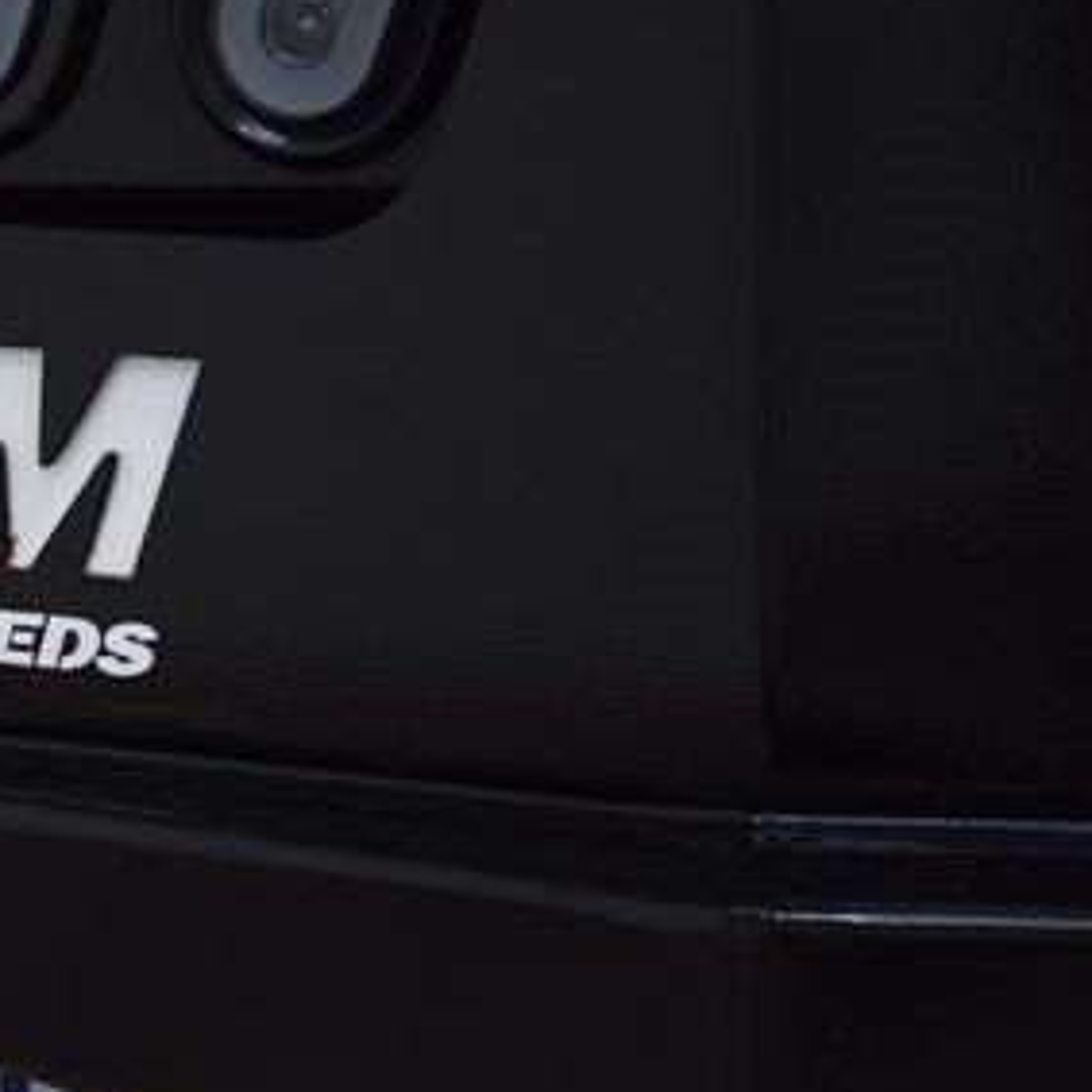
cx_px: -42
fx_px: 7209
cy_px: 492
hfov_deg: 8.6
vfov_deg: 8.7
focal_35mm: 202
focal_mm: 70
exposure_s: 1/50
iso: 1600
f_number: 4.5
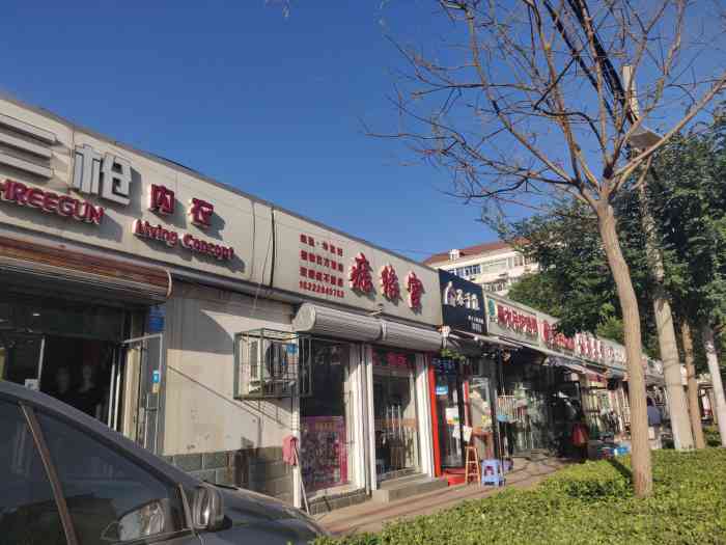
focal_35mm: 25
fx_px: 524
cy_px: 272
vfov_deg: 54.9
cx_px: 363
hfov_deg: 69.4
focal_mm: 4.25
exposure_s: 1/2500
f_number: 1.7
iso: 100
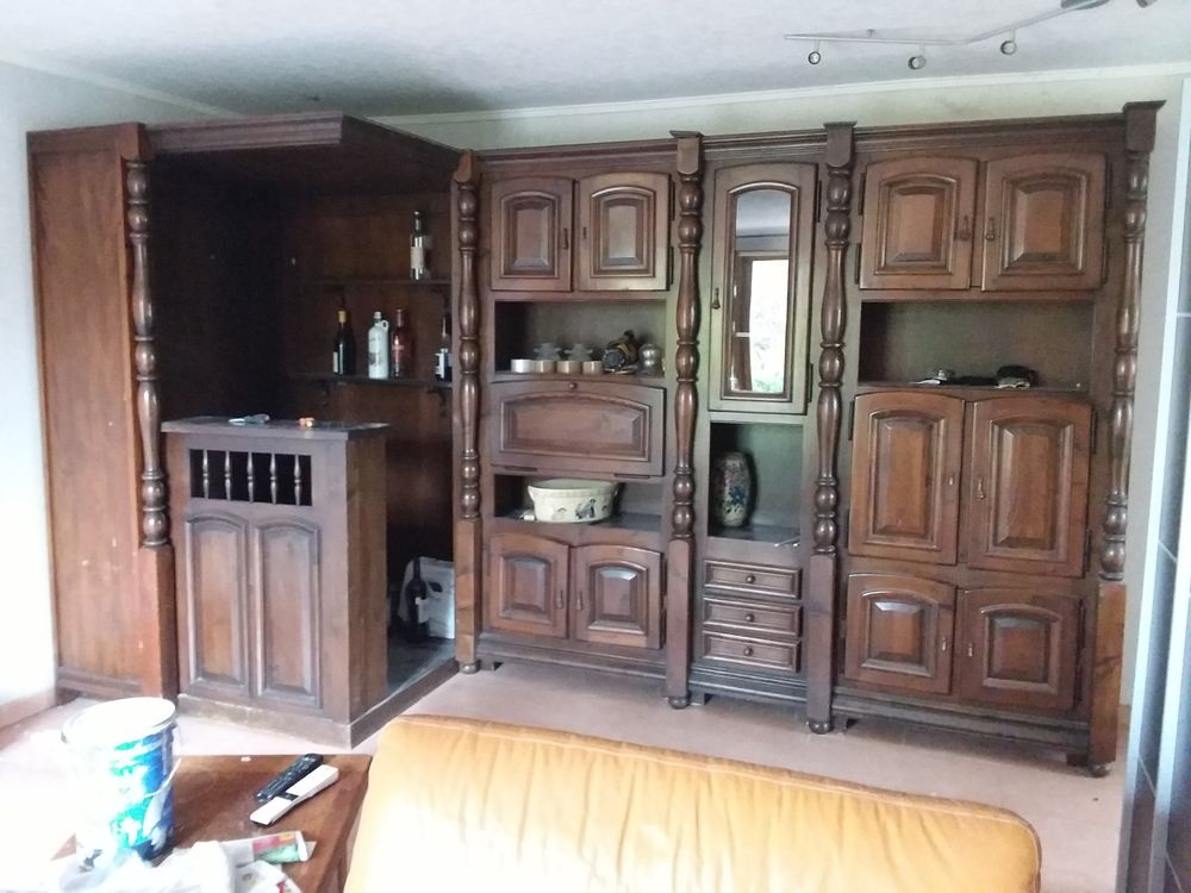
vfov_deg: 51.4
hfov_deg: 65.3
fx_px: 929
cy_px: 446
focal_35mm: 27
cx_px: 596
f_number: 1.9
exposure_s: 1/17
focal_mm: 2.91
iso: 400
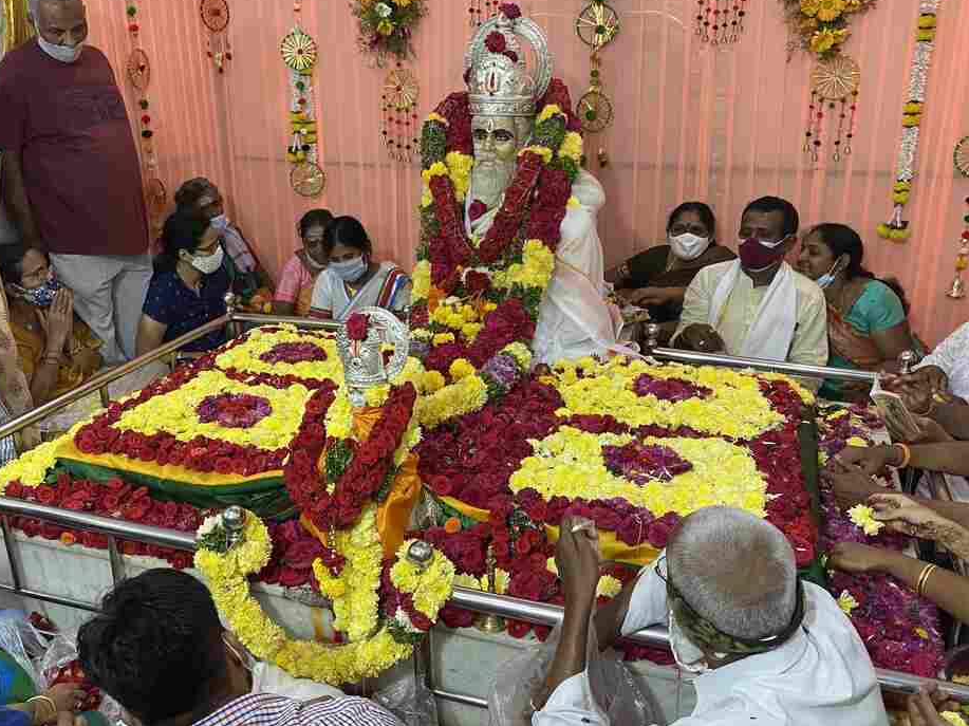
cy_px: 364
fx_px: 895
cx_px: 433
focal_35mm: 32
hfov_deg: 56.7
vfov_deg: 44.1
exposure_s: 1/50
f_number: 1.8
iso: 100
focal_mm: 4.25
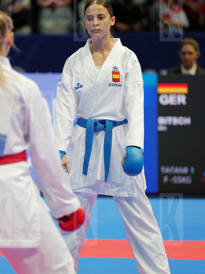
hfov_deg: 5.7
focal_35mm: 261
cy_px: 117
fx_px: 2061
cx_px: 85
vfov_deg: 7.6
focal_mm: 190
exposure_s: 1/1000
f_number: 2.8
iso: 2000
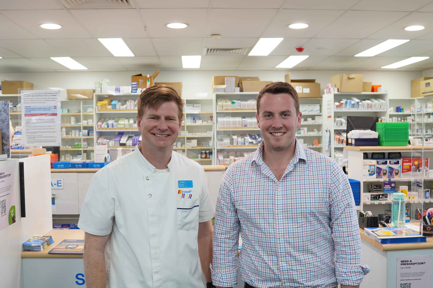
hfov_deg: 53.1
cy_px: 144
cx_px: 216
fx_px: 433
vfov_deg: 36.9
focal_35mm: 36
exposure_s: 1/40
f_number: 4
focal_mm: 24
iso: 160
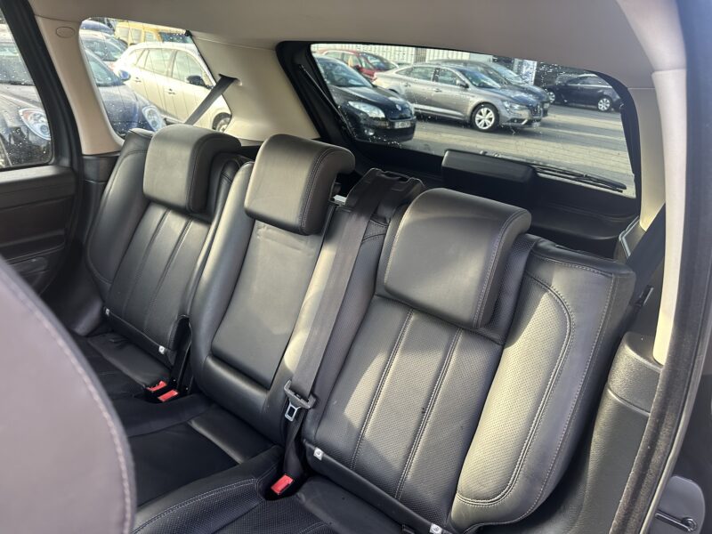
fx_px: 494
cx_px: 356
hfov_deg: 71.6
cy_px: 267
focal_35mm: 24
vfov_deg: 56.8
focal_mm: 6.86
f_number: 1.78
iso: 200
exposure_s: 1/121
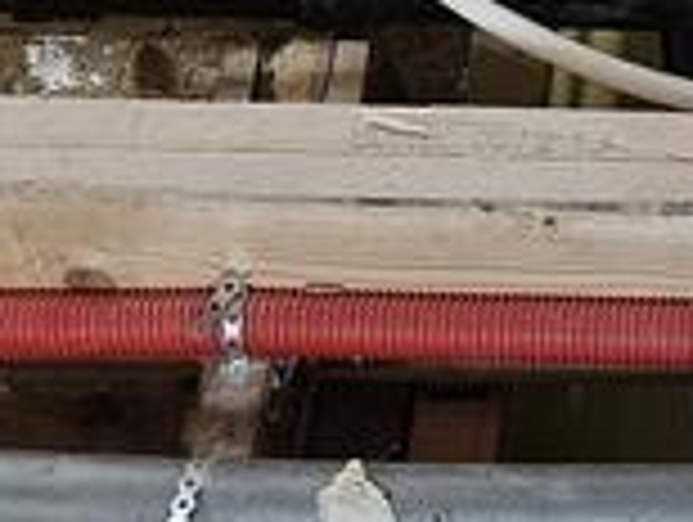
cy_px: -112
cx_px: 882
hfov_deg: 11.2
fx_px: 3449
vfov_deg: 8.6
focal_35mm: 172
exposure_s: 1/100
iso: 400
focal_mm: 5.4
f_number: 1.8
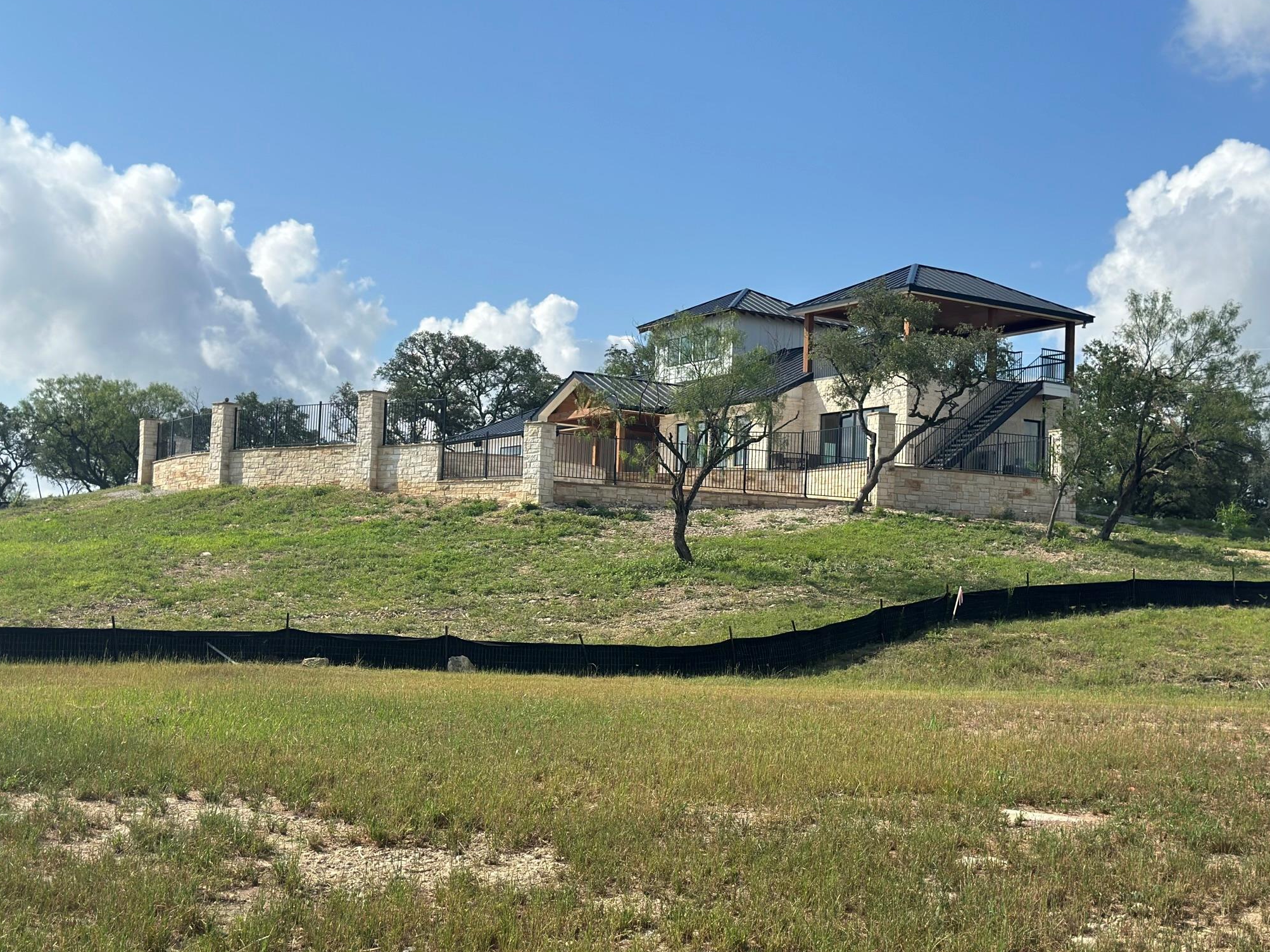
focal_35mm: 49
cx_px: 644
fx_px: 1798
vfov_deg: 29.7
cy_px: 477
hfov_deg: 38.9
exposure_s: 1/7634
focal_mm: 6.86
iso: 80
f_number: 1.78
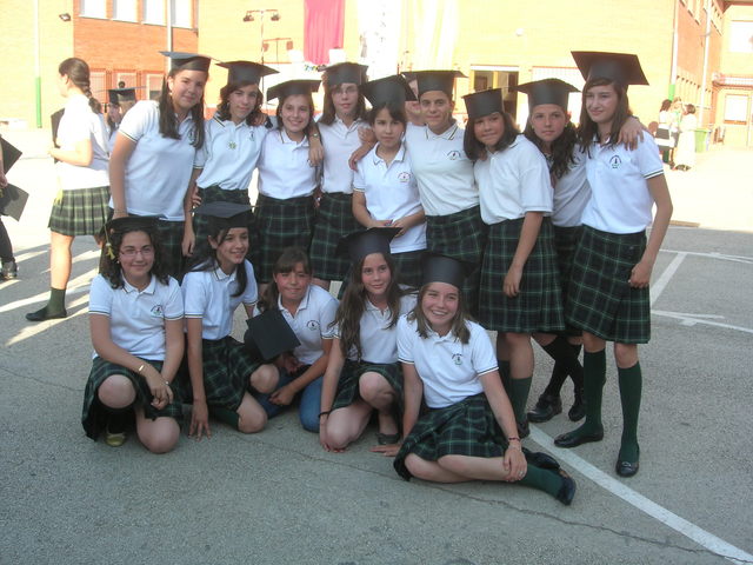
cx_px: 376
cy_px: 282
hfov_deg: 49.0
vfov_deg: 37.7
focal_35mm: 38
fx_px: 827
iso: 64
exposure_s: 1/141
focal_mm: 7.8
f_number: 4.8
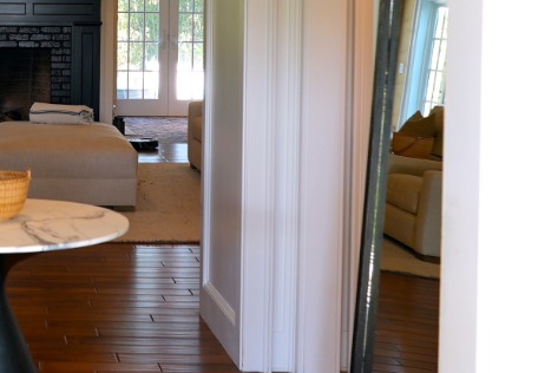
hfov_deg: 23.6
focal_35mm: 82
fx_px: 1272
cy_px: 35
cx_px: -9
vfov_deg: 16.5
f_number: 4
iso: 250
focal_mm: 24
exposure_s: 1/50
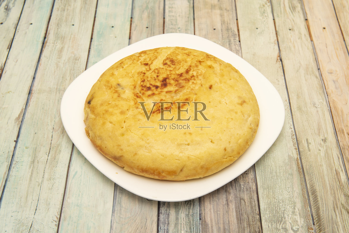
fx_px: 504
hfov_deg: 38.2
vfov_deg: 26.0
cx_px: 174
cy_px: 116
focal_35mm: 52
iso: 200
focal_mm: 52
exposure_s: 1/125
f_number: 10
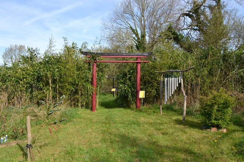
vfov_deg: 40.0
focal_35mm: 33
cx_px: 122
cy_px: 81
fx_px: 224
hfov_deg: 57.2
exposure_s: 1/200
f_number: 7.1
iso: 100
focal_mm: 22
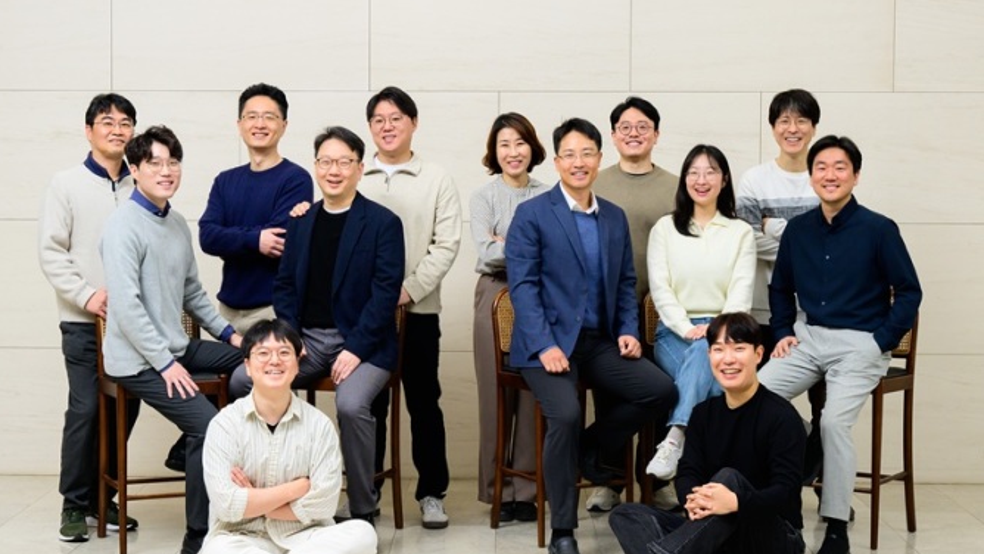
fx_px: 1670
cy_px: 309
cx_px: 486
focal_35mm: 64
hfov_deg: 32.8
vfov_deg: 18.8
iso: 1600
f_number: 9.5
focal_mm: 60
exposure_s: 1/125
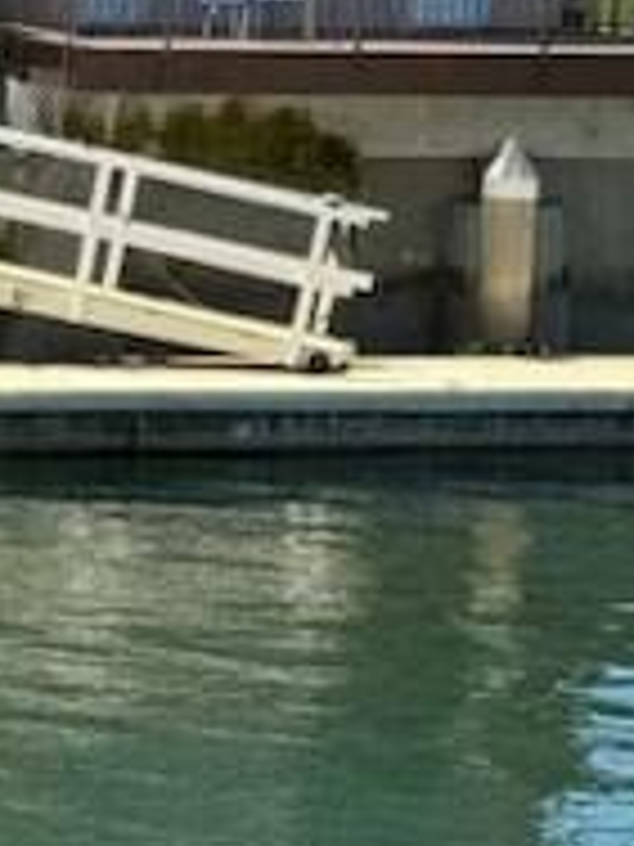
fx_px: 3981
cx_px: 58
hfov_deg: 9.1
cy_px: 50
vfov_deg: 12.0
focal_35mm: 163
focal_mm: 6.76
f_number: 1.78
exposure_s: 1/2577
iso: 100
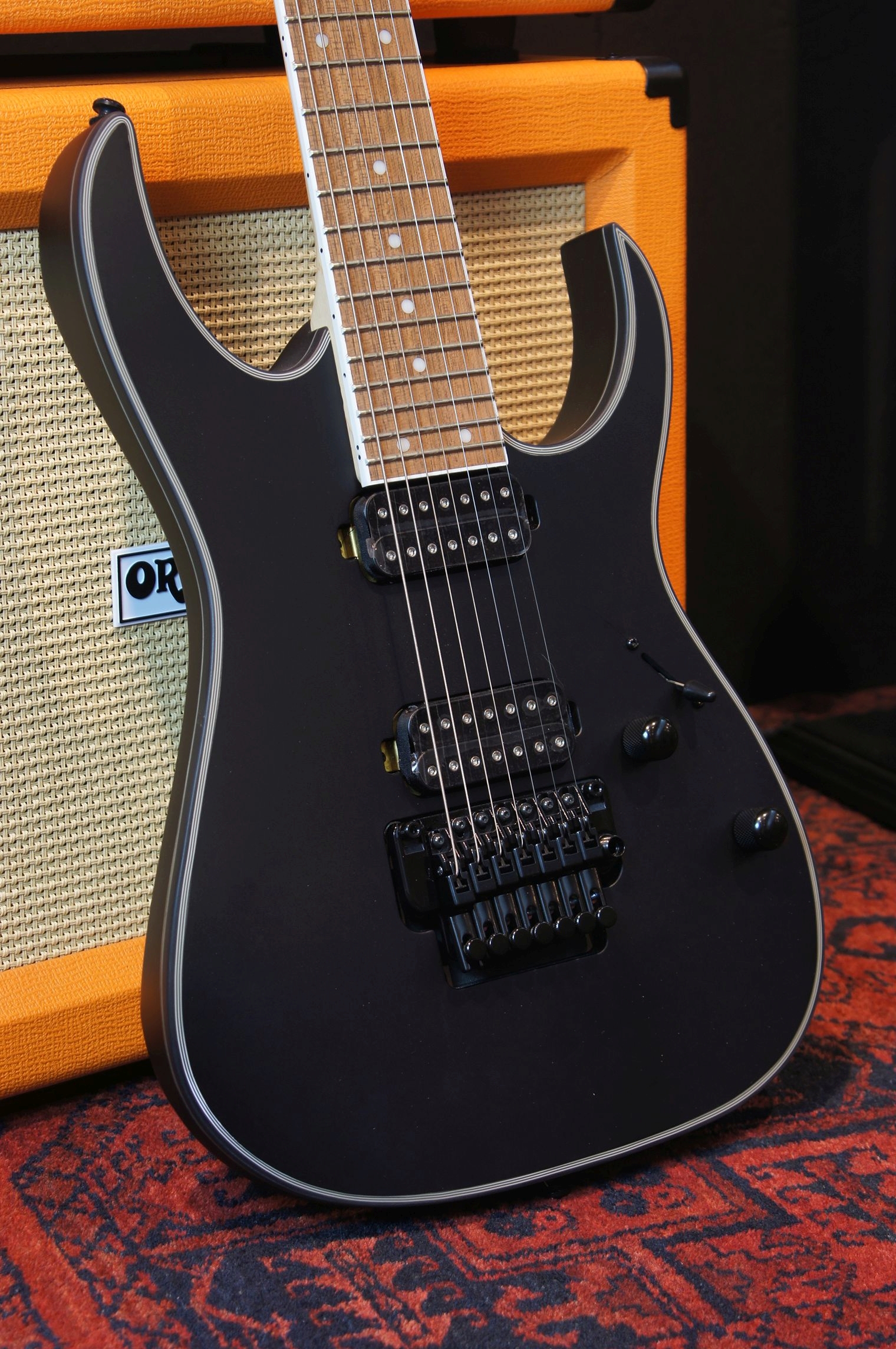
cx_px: 448
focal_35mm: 75
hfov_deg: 18.1
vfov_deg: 27.0
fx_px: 2807
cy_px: 674
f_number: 6.3
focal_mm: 50
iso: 100
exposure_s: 1/4
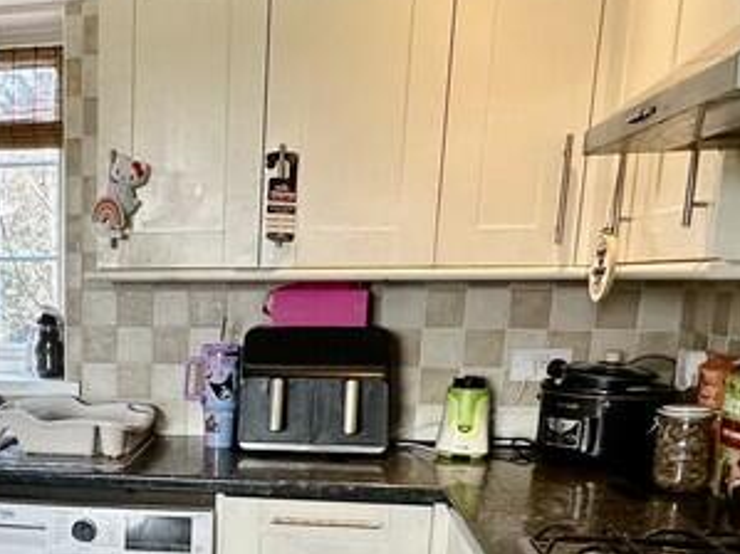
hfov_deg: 36.8
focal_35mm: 48
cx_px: 52
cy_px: 519
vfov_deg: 28.8
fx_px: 1026
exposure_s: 1/99
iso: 160
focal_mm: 2.22
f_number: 2.2
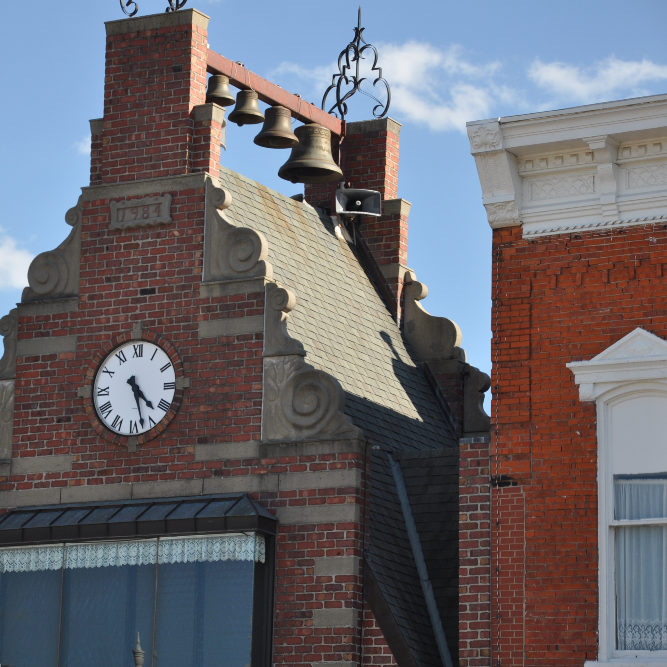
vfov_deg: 12.1
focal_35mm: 145
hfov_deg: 12.1
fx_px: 3153
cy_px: 332
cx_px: 219
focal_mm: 75
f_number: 6.3
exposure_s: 1/160
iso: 200
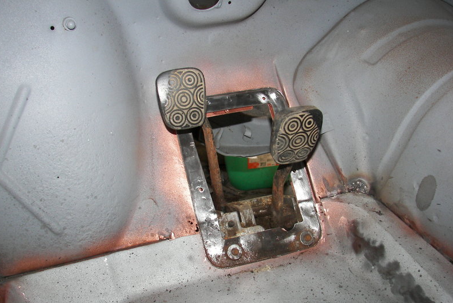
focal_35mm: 38
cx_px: 224
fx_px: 478
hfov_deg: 50.7
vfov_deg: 35.1
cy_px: 164
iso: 100
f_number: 2.8
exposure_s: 1/30
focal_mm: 6
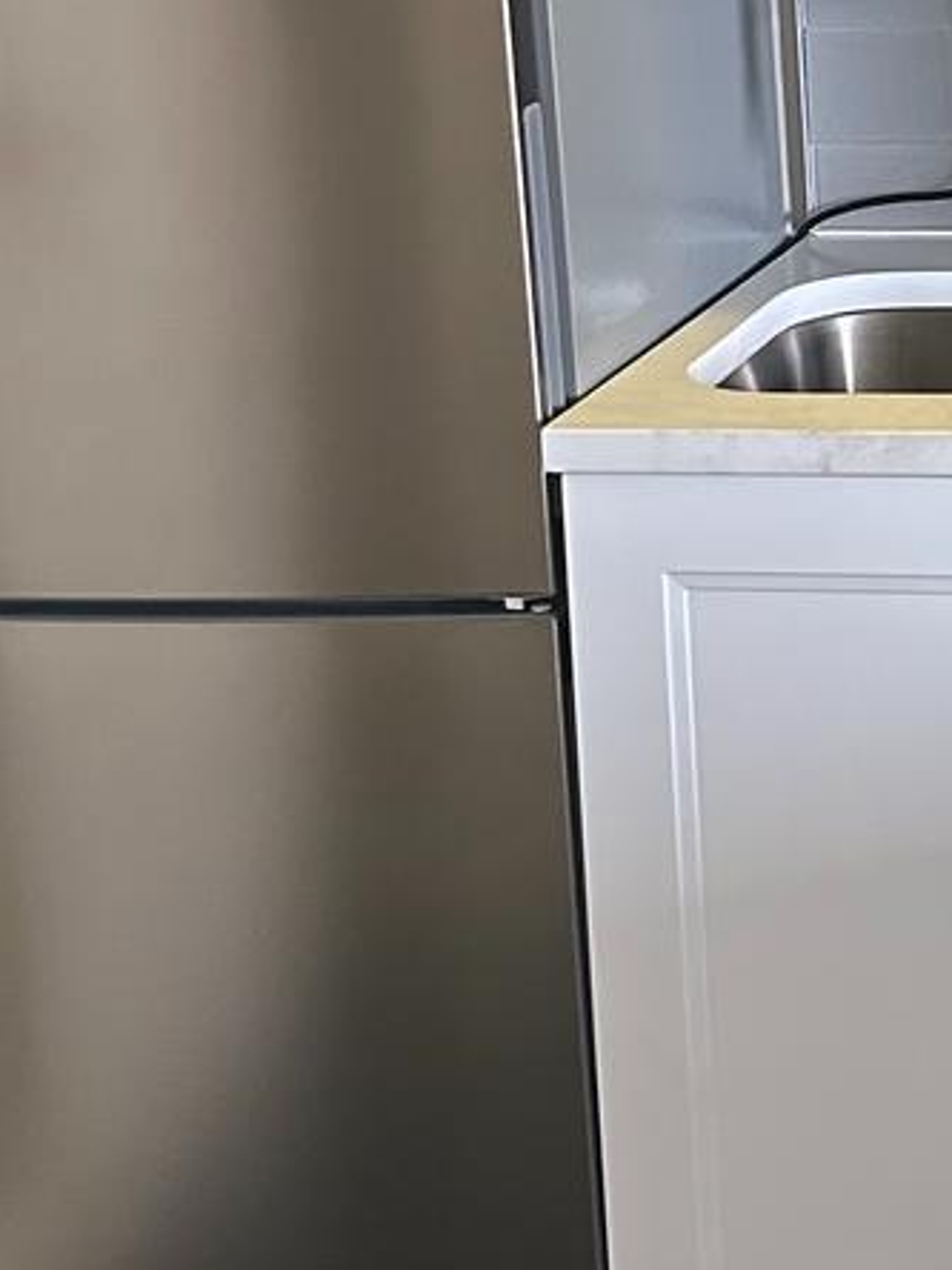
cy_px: 174
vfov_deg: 21.4
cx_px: 1232
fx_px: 3300
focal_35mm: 90
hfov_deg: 15.6
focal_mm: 5.7
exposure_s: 1/60
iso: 250
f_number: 1.5
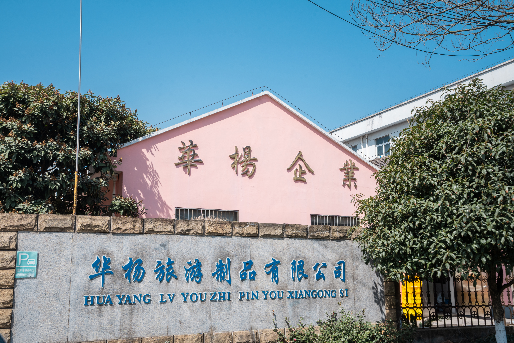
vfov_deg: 37.9
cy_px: 172
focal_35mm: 35
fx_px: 500
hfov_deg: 54.4
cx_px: 257
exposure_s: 1/100
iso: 100
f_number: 11
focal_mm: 35
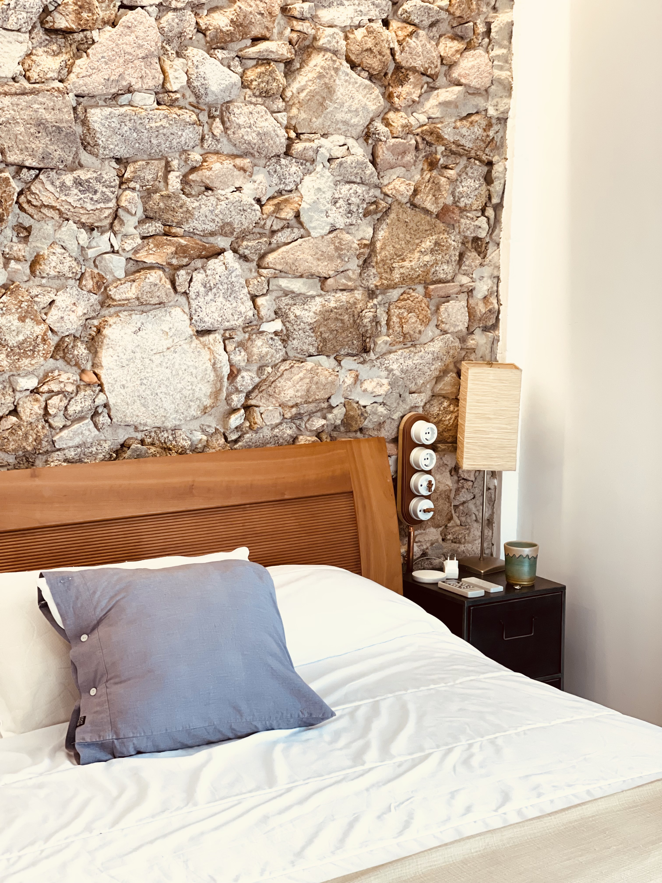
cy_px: 442
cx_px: 331
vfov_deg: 30.3
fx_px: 1632
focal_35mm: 64
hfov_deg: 22.9
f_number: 2.2
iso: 125
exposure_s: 1/100
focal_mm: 7.5
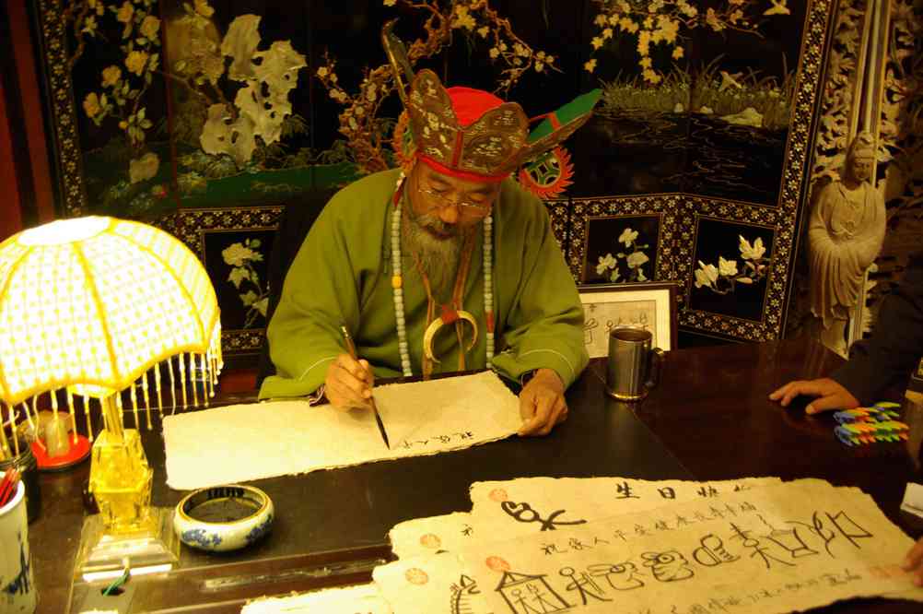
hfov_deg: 51.5
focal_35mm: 37
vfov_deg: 35.6
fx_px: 957
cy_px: 307
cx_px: 462
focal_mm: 24.9
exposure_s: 1/6
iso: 800
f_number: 4
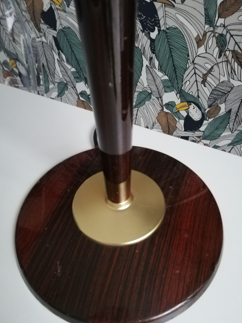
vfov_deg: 63.4
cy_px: 174
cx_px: 124
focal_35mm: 28
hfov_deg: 49.7
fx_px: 261
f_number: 2.2
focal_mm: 3.81
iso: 800
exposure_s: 1/16.7
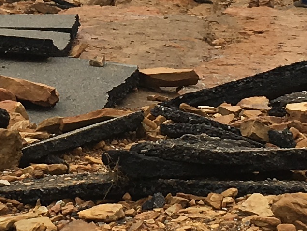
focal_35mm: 184
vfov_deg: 8.0
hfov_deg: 10.6
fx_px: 1633
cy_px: 9
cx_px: -58
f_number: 2.2
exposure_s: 1/340
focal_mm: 4.15
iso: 25
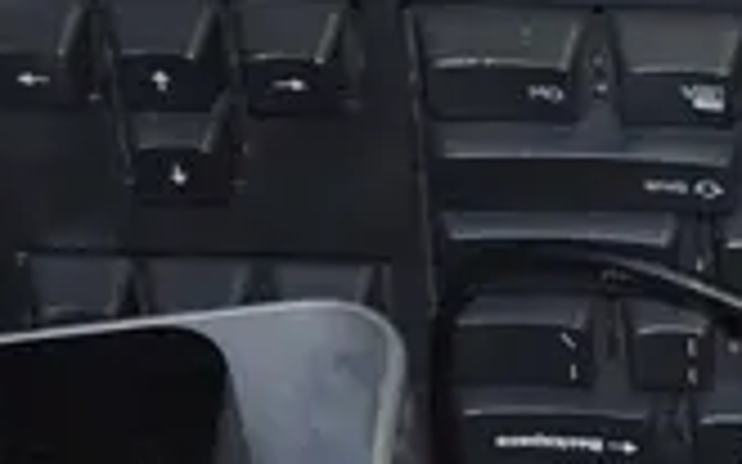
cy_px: 1149
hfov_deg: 8.2
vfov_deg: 5.1
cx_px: 1075
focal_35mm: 250
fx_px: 5054
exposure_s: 1/160
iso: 1250
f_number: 5.6
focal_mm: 19
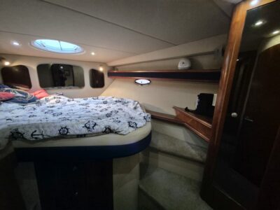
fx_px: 105
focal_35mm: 13
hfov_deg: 106.2
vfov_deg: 89.9
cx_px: 140
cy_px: 105
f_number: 2.2
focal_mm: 2.2
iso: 1250
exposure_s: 1/50
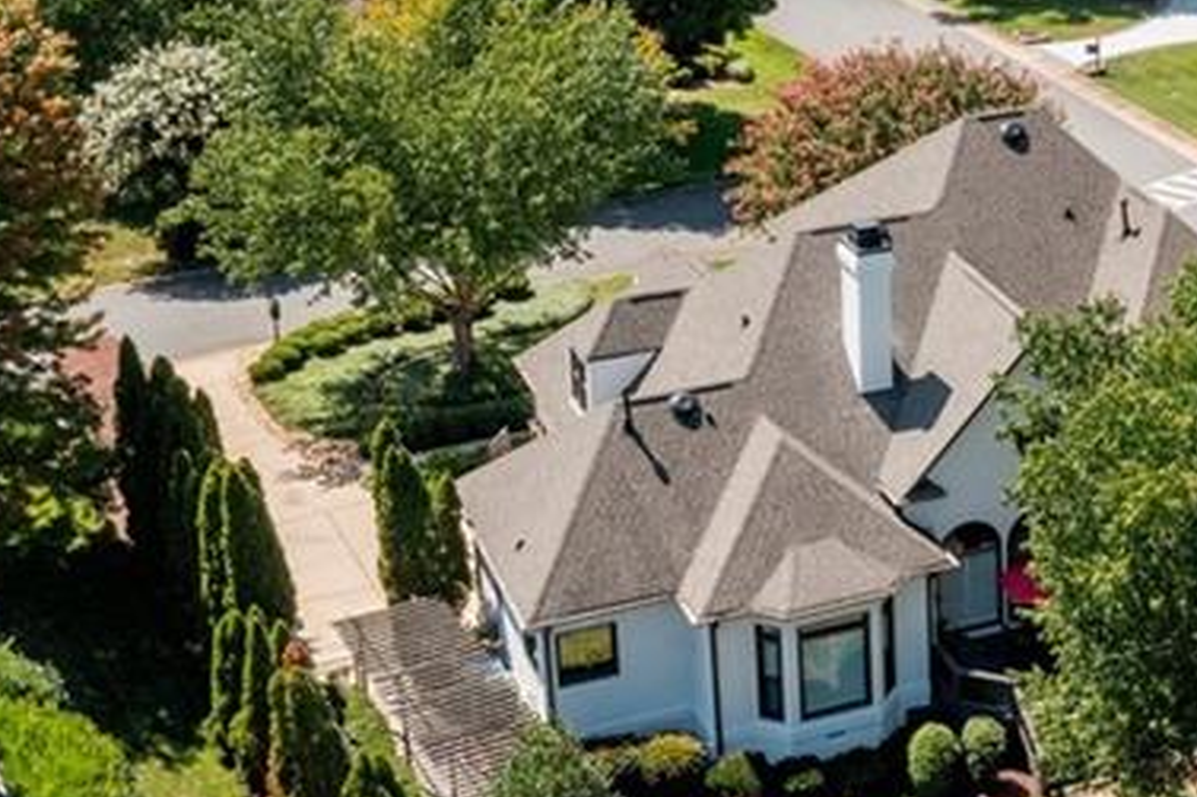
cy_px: 33
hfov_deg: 25.5
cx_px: 1172
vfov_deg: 17.6
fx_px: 2526
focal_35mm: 76
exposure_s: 1/500
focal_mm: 10.26
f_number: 6.3
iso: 100
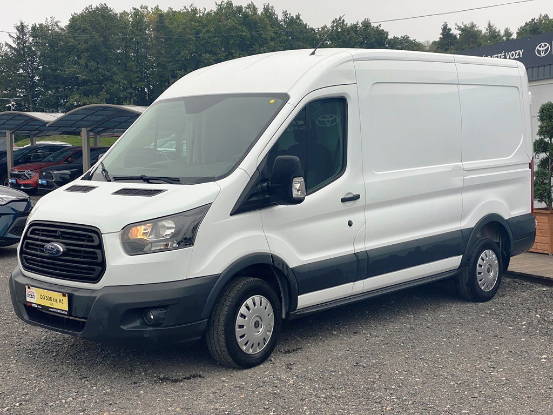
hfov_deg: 36.8
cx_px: 276
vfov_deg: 28.0
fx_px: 831
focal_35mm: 52
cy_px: 208
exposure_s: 1/246
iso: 20
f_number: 2
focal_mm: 6
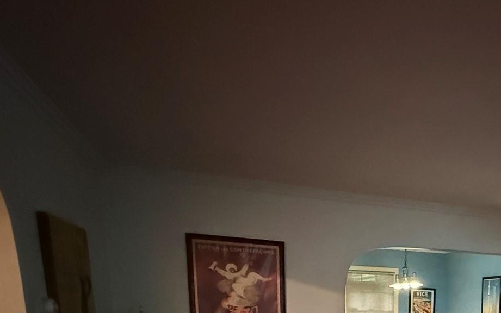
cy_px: 386
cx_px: 445
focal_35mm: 33
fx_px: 451
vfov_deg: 31.4
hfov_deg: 51.7
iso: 1600
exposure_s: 1/40
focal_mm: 2.22
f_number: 2.2
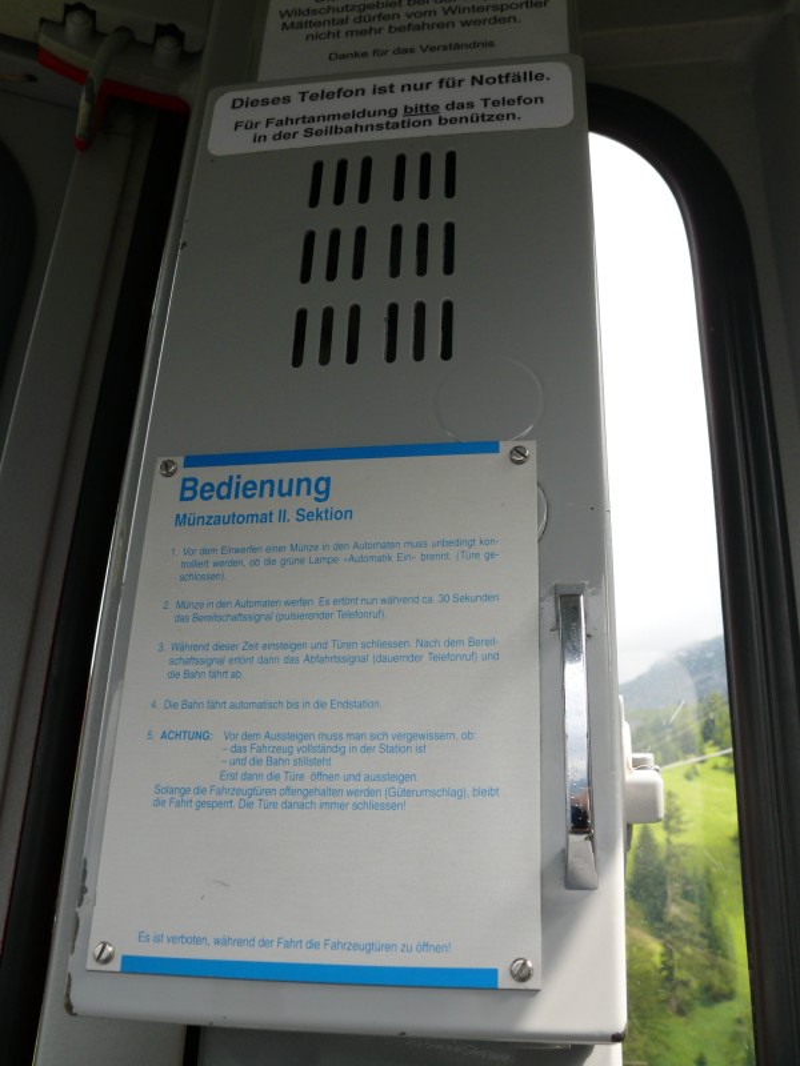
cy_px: 533
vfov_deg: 52.6
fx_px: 1078
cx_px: 400
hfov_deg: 40.7
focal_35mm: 35
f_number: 4.5
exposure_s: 1/200
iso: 100
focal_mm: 7.4
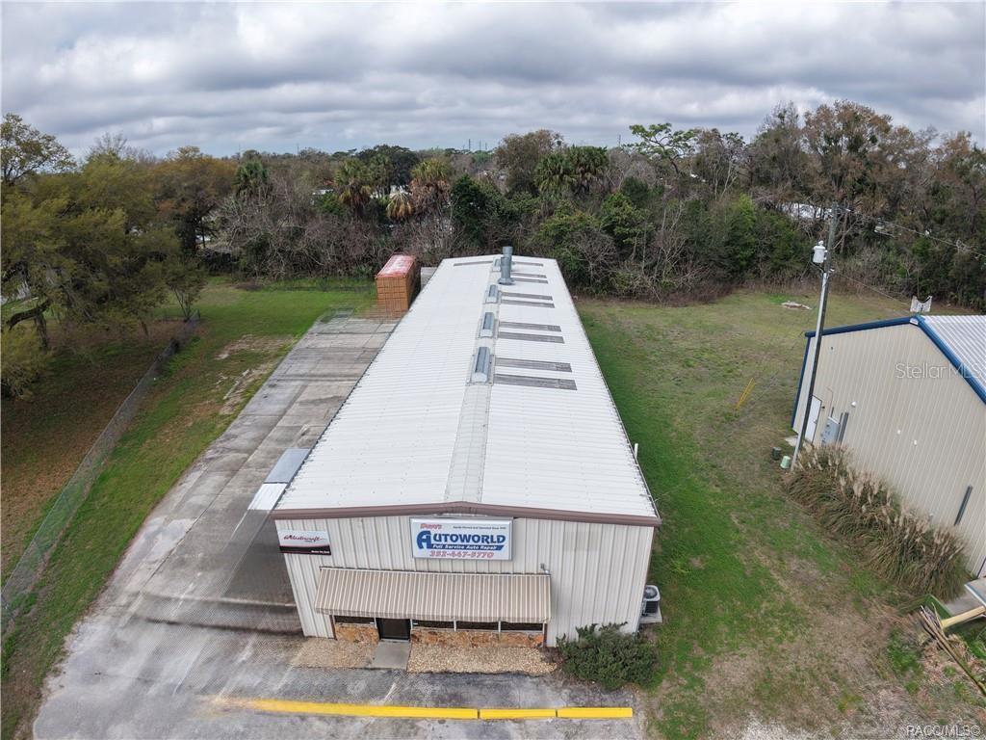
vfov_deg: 56.8
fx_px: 684
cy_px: 370
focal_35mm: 24
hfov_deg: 71.6
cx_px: 493
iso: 180
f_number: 1.8
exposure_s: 1/3200
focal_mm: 6.48
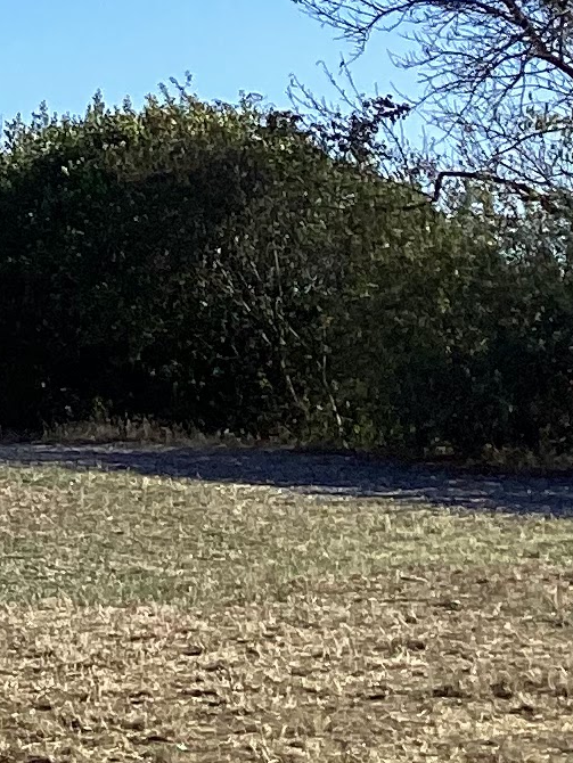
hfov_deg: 9.0
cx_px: -731
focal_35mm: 151
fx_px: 3331
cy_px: -783
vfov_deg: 11.7
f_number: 2.4
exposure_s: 1/959
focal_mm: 3.3
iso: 25
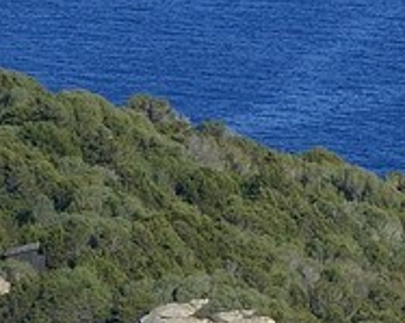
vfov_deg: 1.0
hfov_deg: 1.2
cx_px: -312
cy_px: 1251
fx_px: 19232
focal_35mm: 1607
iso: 400
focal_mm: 200
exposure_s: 1/1600
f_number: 6.3
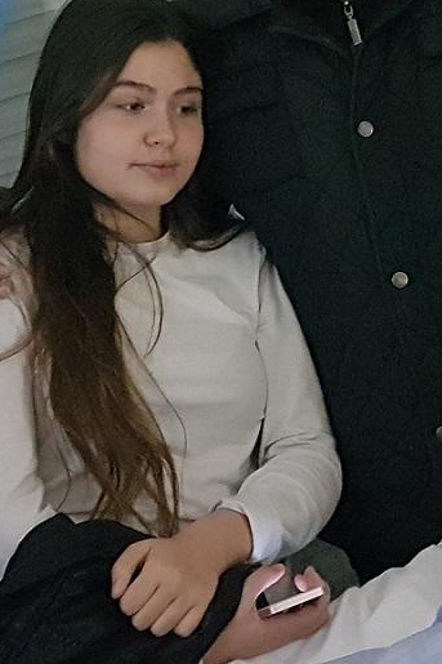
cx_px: 321
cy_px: 191
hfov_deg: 16.2
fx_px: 1548
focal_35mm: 84
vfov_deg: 24.0
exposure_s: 1/10
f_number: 1.7
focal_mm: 4.2
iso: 1250
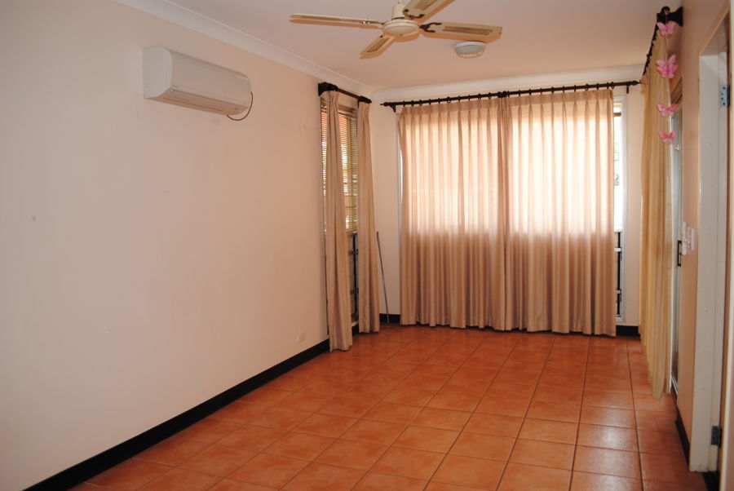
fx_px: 551
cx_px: 367
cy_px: 246
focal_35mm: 27
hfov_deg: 67.3
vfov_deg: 48.0
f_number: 3.5
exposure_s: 1/60
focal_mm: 18
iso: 200
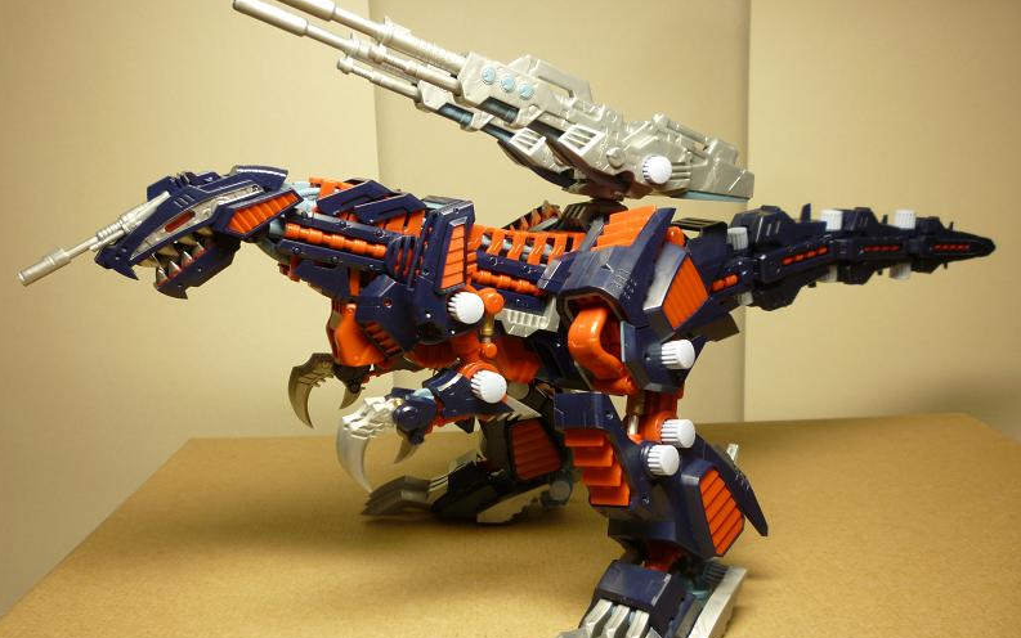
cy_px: 322
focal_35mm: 31
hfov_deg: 61.2
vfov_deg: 40.6
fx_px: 863
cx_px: 507
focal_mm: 5.2
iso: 100
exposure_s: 1/30
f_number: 3.3
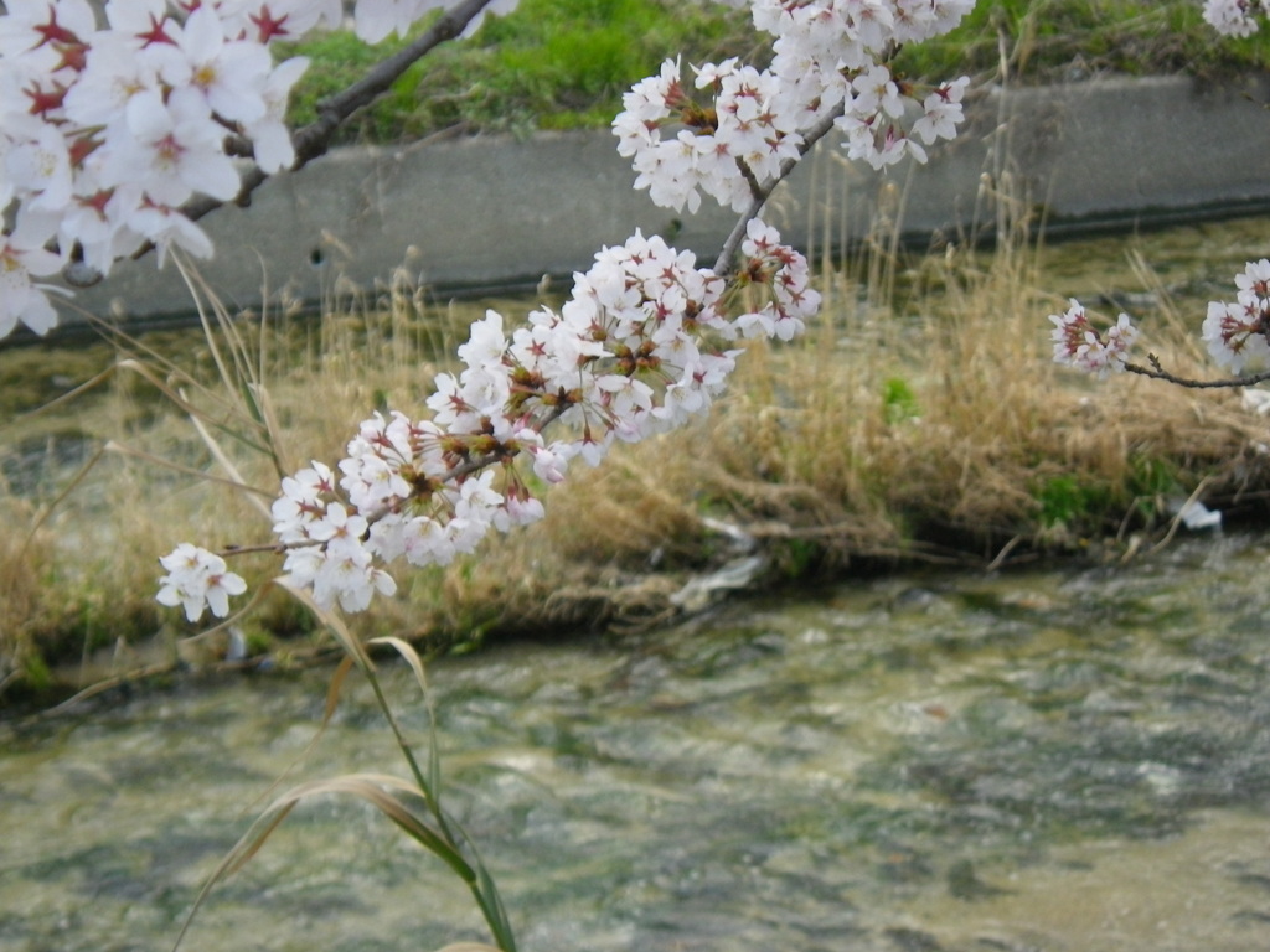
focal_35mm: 140
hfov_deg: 14.1
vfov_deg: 10.6
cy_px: 476
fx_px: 5136
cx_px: 635
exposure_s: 1/250
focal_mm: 25
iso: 200
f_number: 5.5
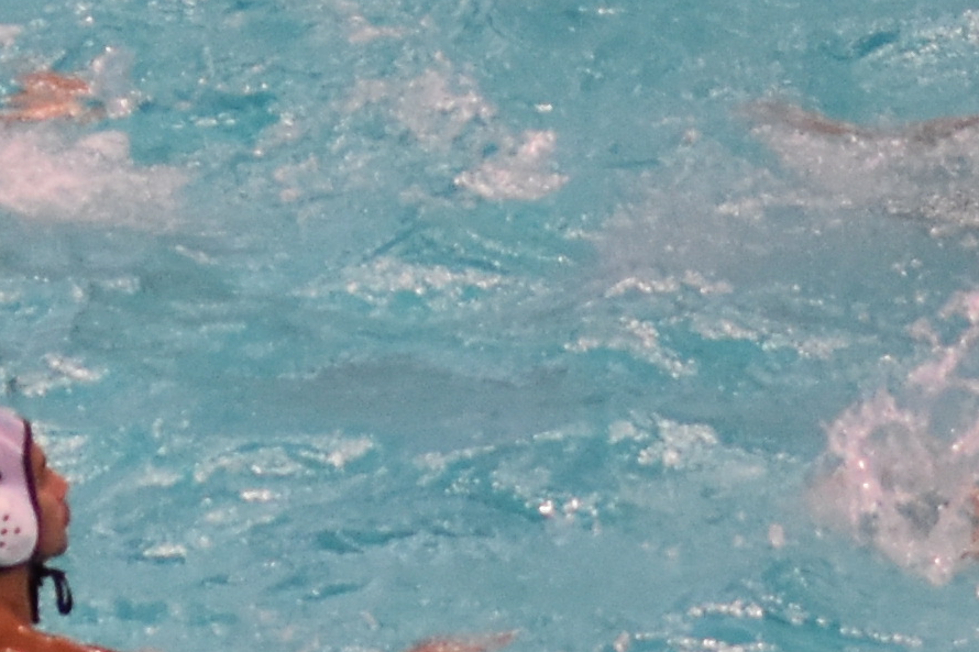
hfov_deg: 2.9
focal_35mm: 708
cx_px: -1230
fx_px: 19249
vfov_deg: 1.9
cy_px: 489
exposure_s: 1/500
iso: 1000
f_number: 4
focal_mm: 70
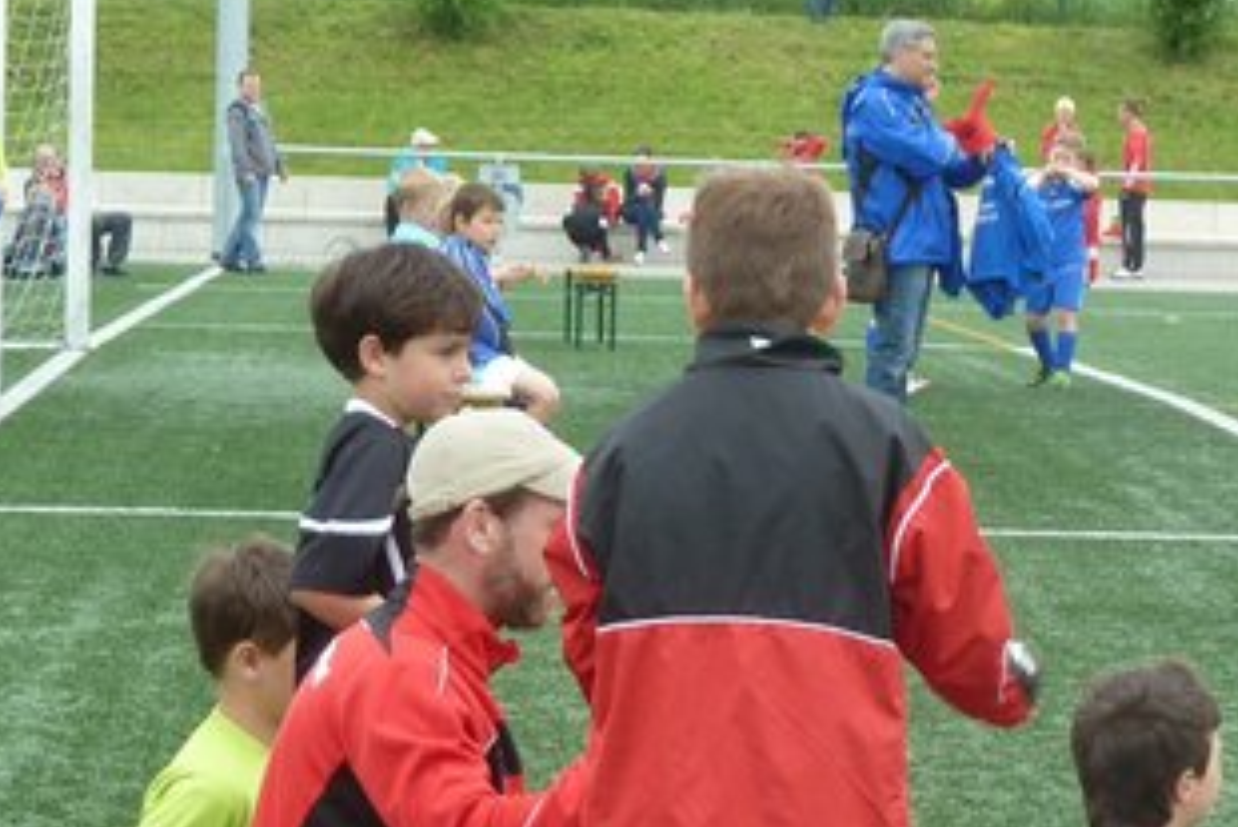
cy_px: 601
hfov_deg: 10.5
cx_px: 1050
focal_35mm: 195
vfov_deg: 7.0
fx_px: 6709
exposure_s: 1/100
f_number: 4.2
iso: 80
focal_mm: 13.7
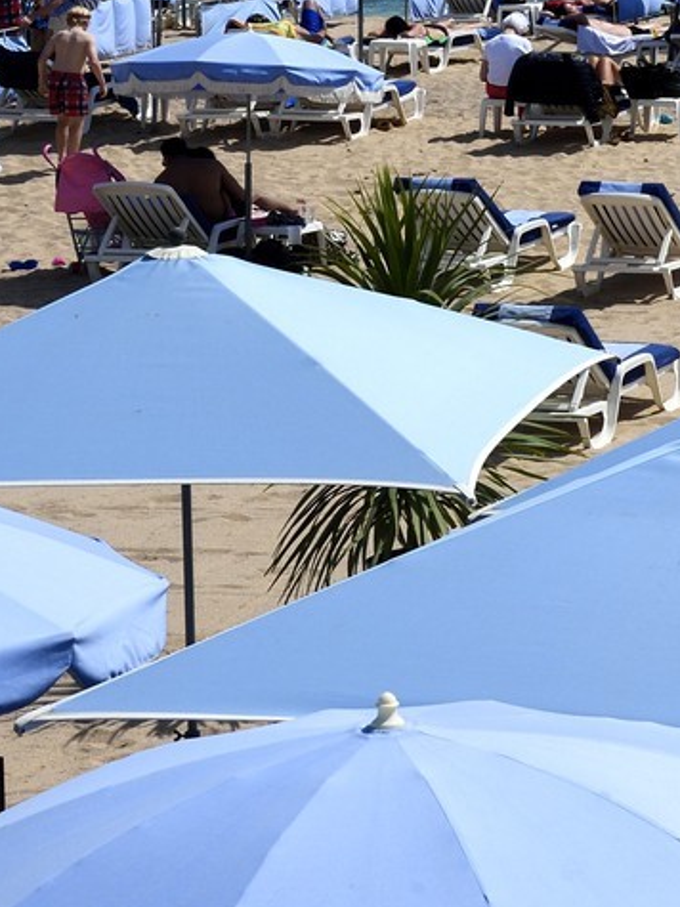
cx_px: 1459
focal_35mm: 136
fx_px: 3564
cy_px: 195
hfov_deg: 9.9
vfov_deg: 14.4
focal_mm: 42
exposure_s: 1/320
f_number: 16
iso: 200
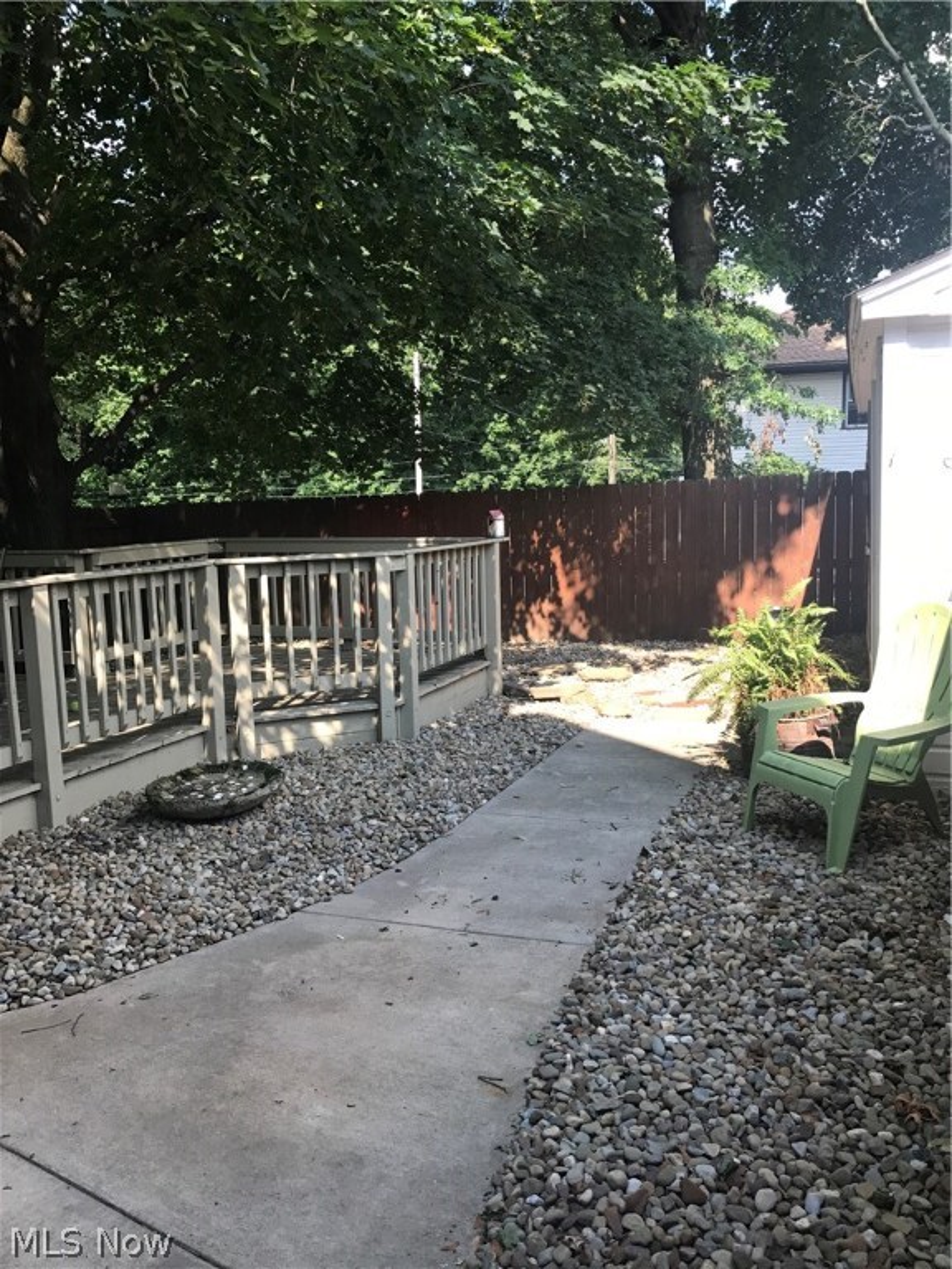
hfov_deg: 49.7
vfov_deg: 63.4
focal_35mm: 28
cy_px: 634
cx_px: 476
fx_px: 1027
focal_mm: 3.99
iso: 20
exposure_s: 1/397
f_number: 1.8
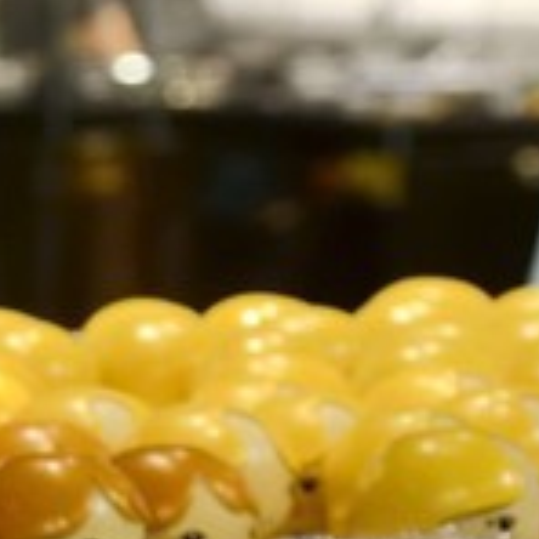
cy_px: 727
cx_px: -2054
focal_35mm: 330
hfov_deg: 4.6
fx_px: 5813
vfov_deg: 5.3
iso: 400
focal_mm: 36
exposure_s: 1/80
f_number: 5
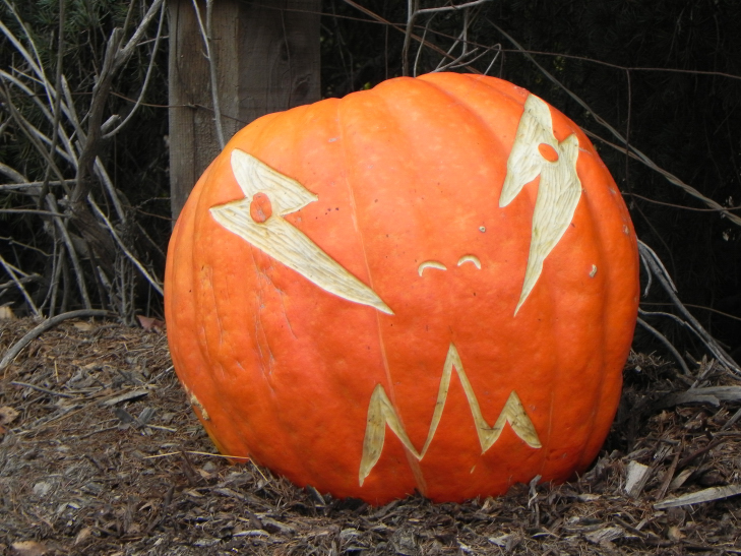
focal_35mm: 184
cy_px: 278
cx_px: 370
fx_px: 3939
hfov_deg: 10.7
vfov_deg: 8.1
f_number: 5.6
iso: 160
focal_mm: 32.7
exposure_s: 1/220
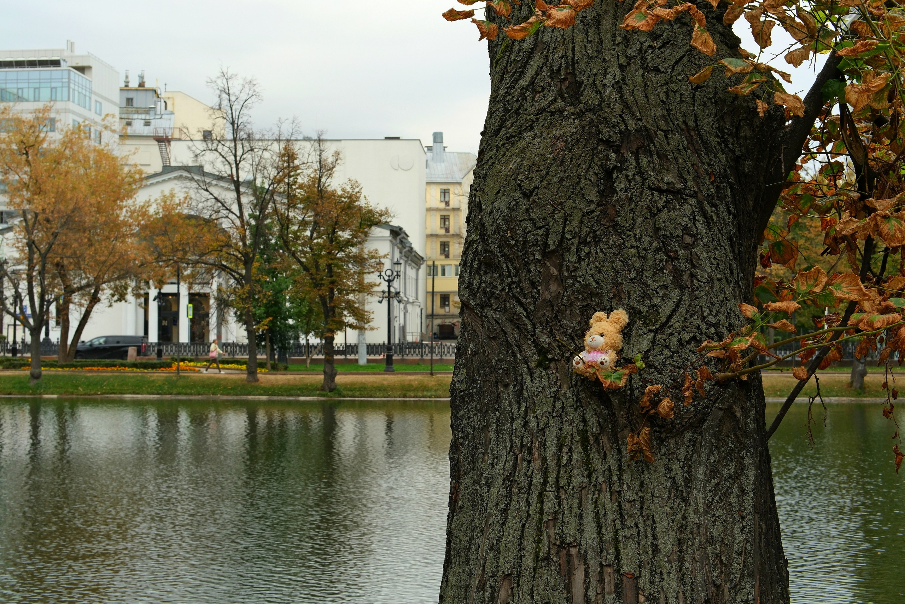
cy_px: 302
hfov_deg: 37.5
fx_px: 1332
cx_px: 452
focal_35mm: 53
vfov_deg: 25.5
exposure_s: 1/60
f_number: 8
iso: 500
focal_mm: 35
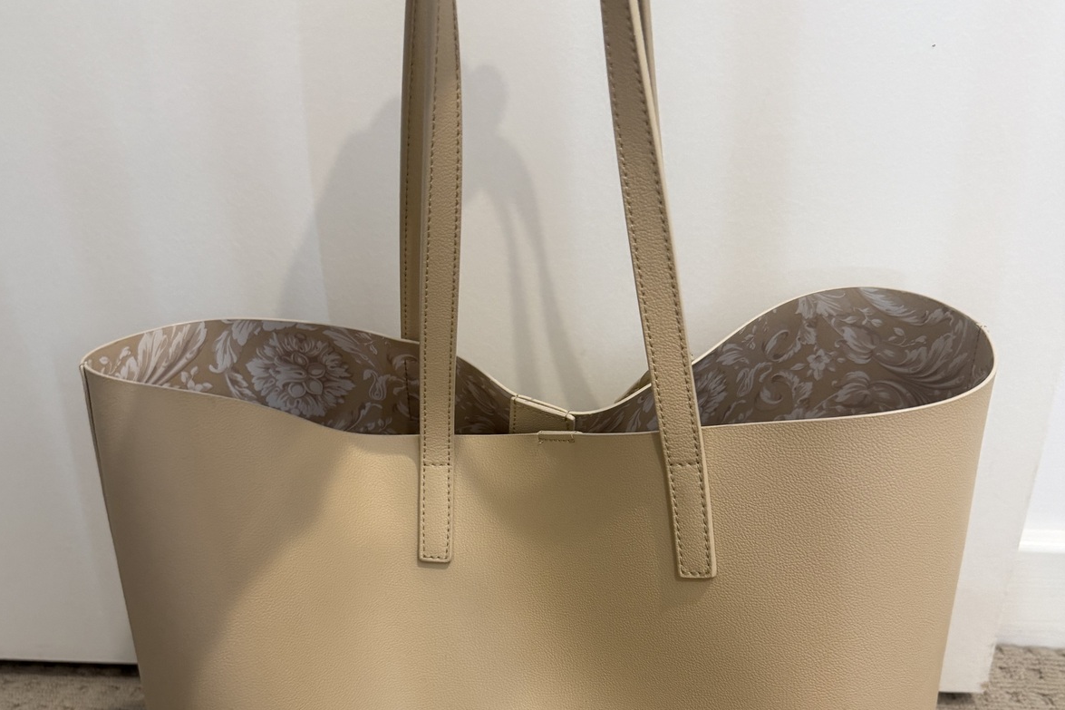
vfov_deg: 37.5
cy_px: 566
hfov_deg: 55.8
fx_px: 1006
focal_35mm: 34
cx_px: 524
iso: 200
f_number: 1.78
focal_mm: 6.76
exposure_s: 1/50
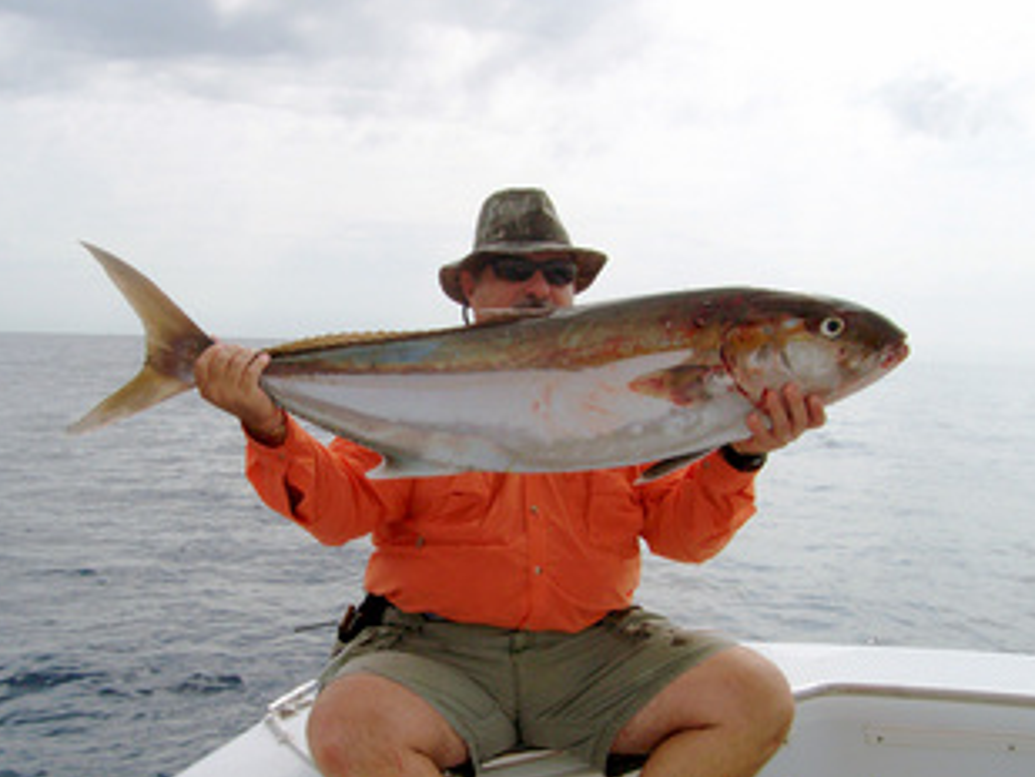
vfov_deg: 32.8
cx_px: 429
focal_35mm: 44
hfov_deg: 42.8
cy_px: 472
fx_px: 1316
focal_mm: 5.6
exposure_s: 1/861
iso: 80
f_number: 5.1
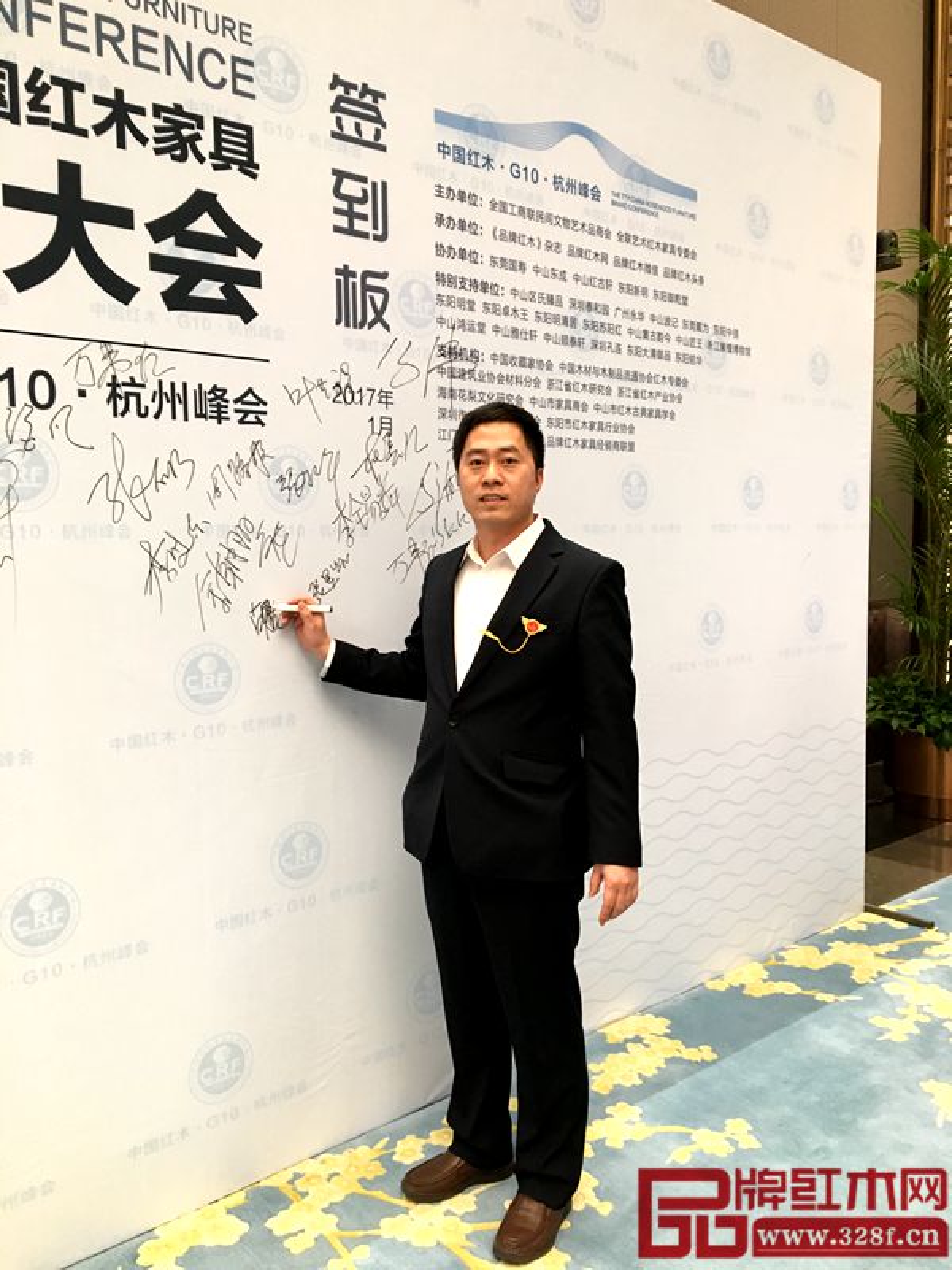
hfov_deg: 48.2
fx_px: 1063
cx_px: 476
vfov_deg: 61.7
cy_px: 635
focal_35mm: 29
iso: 125
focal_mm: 4.15
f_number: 2.2
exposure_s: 1/33
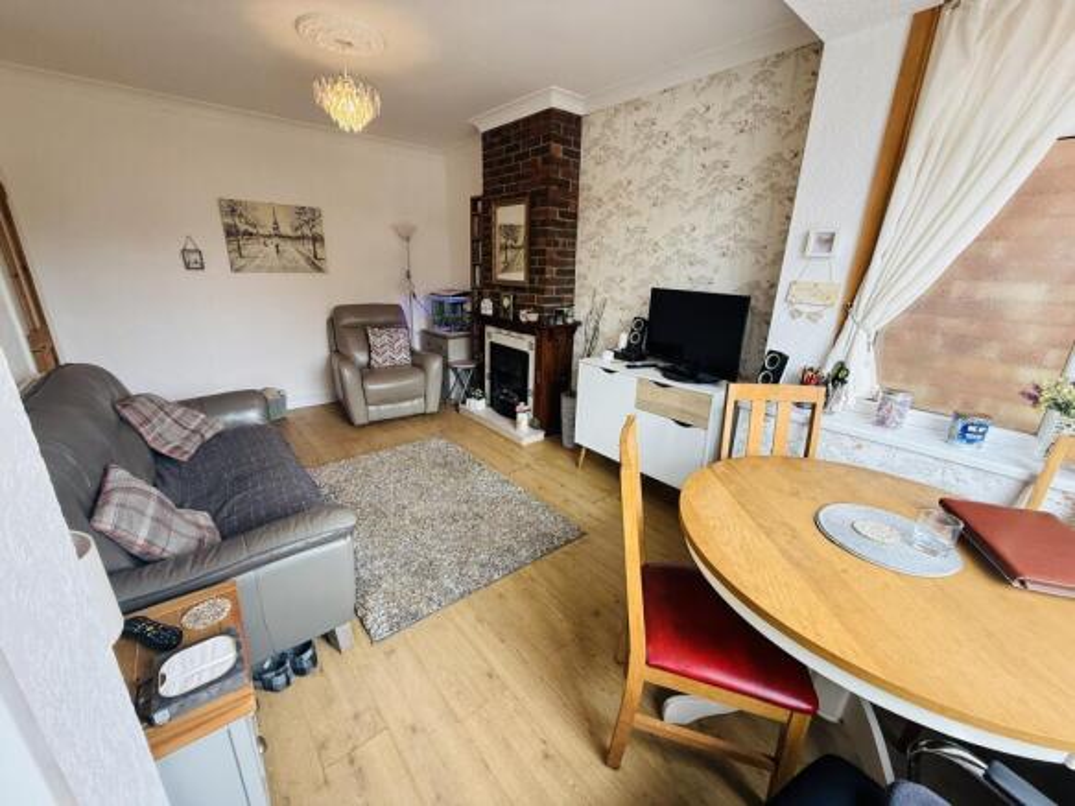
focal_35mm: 14
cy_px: 403
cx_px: 538
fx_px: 435
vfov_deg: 85.7
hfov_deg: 102.1
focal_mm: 2.22
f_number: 2.2
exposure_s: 1/99
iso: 250
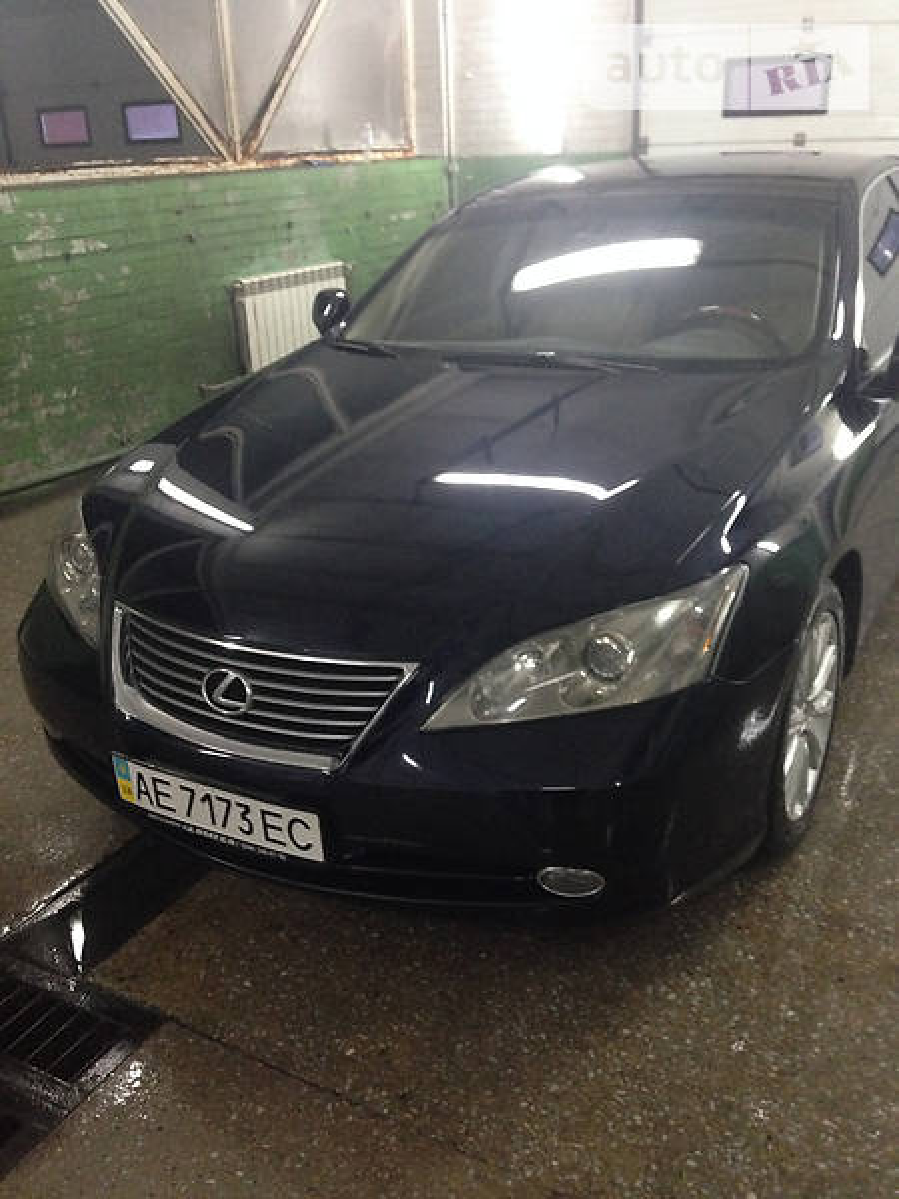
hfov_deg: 42.9
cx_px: 450
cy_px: 600
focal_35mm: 33
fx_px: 1143
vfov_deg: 55.4
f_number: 2.4
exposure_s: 1/17
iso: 400
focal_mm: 4.1
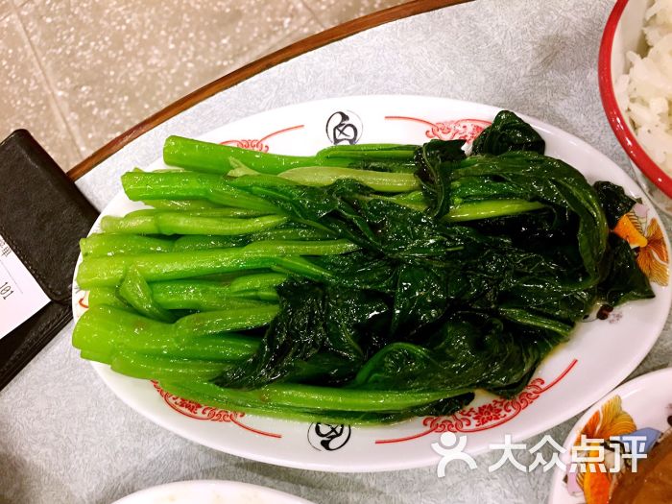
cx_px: 336
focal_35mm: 29
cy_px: 252
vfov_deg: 48.2
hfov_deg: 61.7
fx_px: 563
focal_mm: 4.15
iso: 80
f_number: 2.2
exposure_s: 1/17
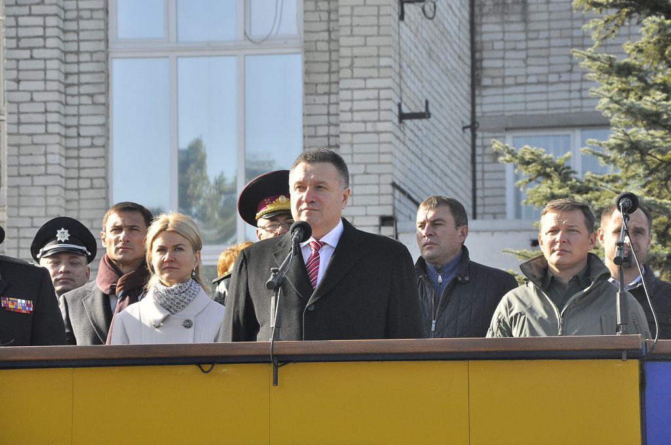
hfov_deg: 13.1
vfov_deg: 8.7
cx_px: 336
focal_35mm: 158
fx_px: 2932
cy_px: 222
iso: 1250
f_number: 9
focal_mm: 105
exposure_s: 1/1250
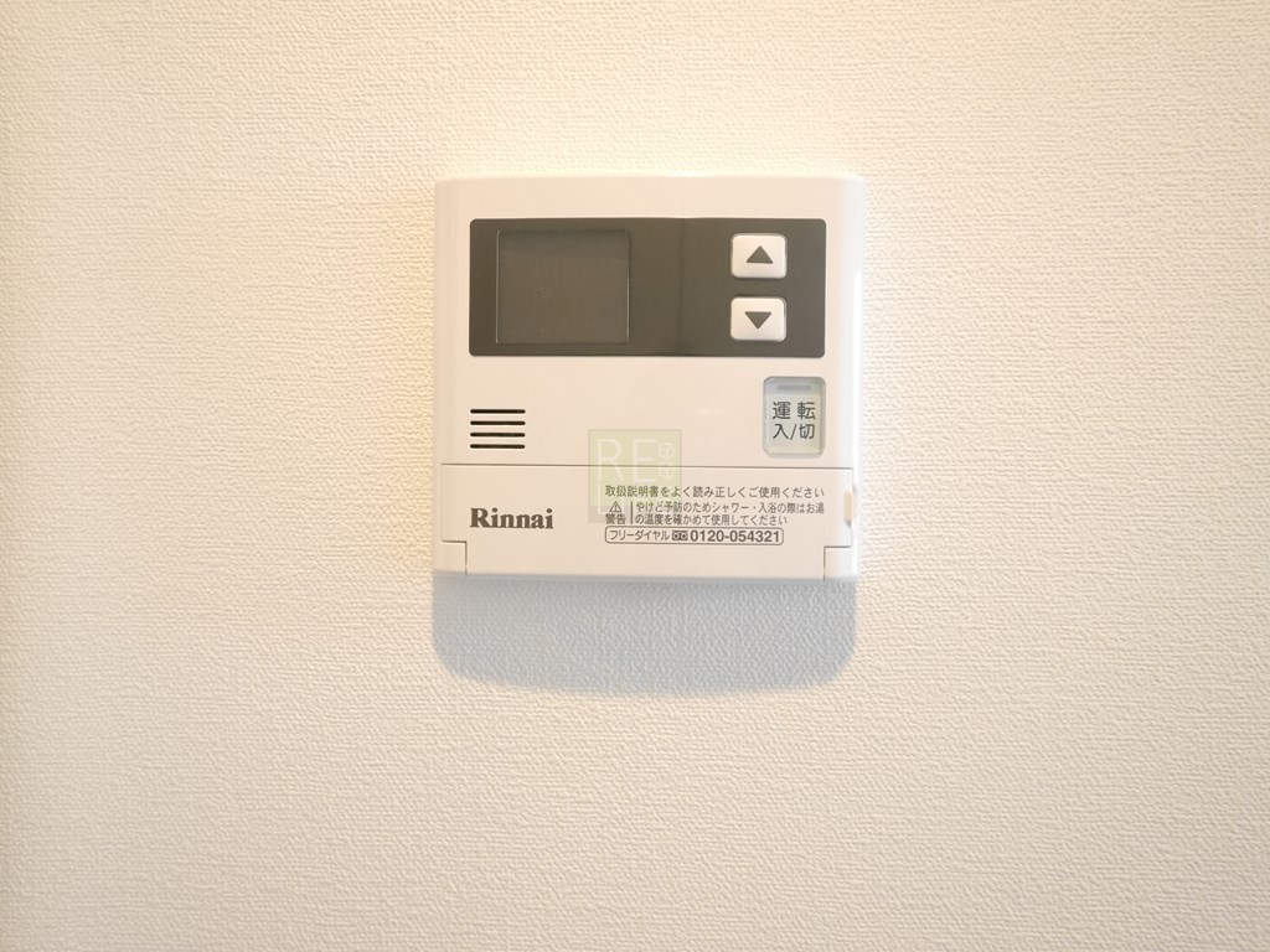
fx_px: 954
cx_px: 635
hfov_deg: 67.3
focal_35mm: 26
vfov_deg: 53.1
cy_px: 476
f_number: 4
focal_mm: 13
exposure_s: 1/60
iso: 1600
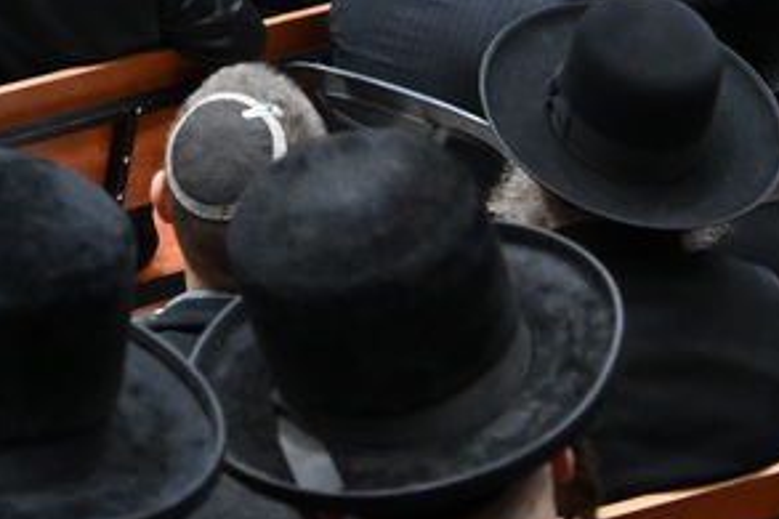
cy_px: -643
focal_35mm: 150
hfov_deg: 12.4
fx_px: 3252
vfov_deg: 8.5
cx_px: -659
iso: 3200
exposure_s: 1/100
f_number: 5.6
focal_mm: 31.5
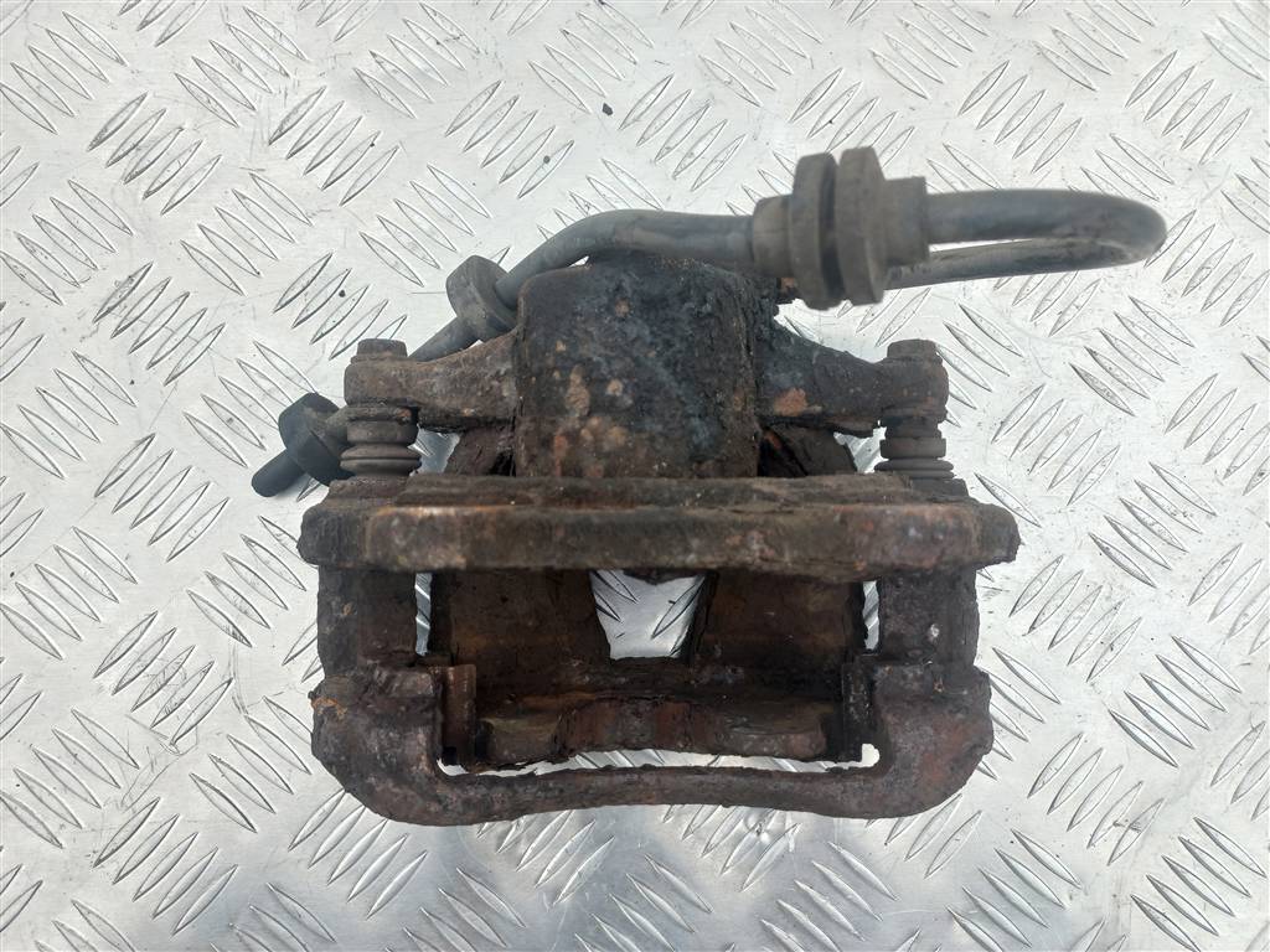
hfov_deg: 69.4
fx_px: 917
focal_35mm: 25
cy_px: 476
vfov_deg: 54.9
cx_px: 635
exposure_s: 1/124
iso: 25
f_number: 1.8
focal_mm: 4.6
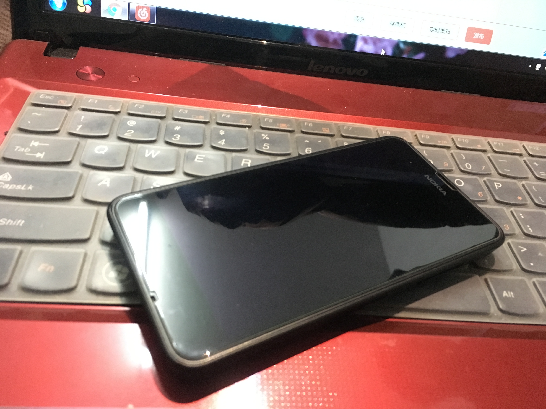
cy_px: 204
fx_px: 457
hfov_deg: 61.7
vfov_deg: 48.2
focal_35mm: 29
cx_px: 273
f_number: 2.2
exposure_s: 1/17
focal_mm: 4.15
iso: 640
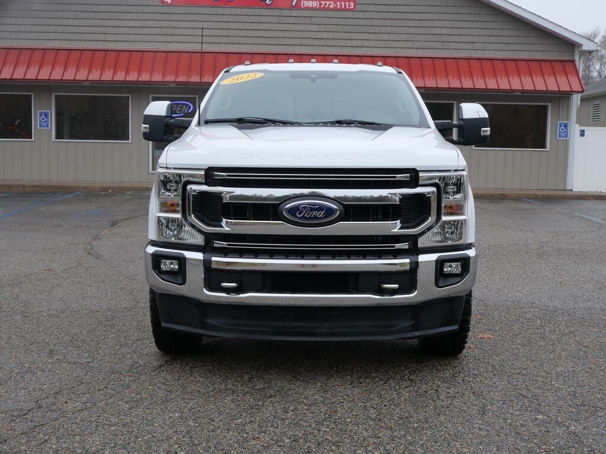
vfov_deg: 32.9
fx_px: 770
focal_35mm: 44
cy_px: 227
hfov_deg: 42.9
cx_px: 303
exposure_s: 1/125
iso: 200
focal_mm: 22
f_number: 4.9
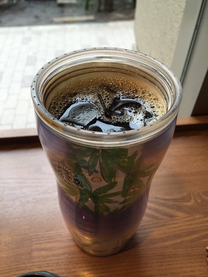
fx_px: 232
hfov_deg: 48.2
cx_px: 104
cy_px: 138
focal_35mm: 29
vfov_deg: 61.7
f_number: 2.2
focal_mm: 4.15
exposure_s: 1/60
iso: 32
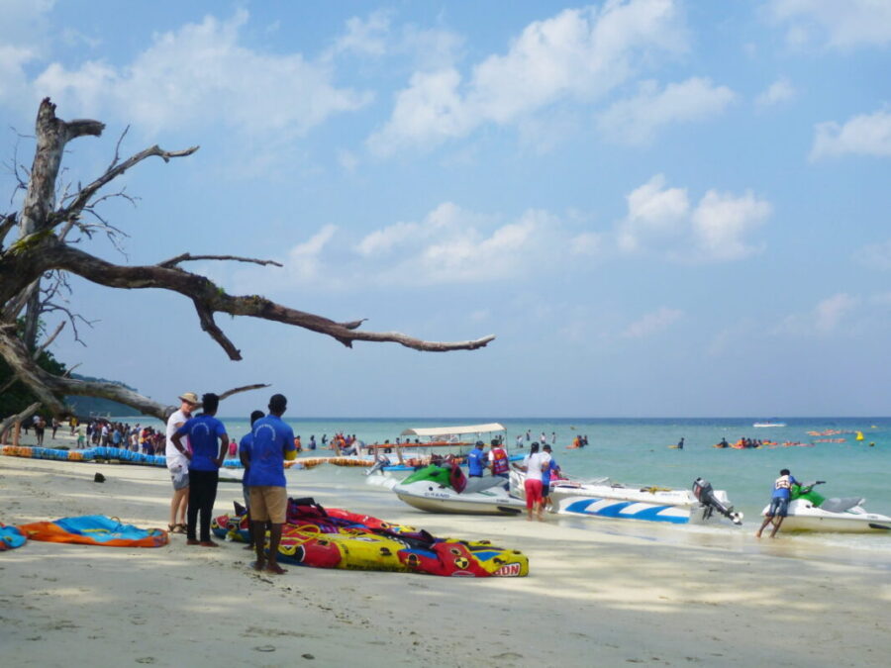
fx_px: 978
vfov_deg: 37.7
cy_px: 334
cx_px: 446
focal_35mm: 38
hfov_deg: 49.0
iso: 100
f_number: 4
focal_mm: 6.8
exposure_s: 1/1000
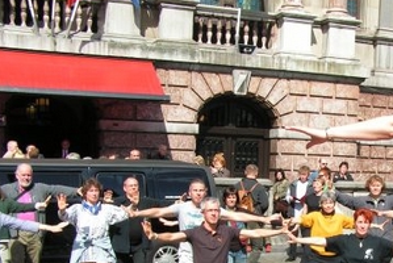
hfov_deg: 29.7
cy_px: 232
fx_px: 721
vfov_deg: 20.3
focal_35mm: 66
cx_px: 321
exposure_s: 1/250
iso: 50
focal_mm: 6.3
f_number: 5.6
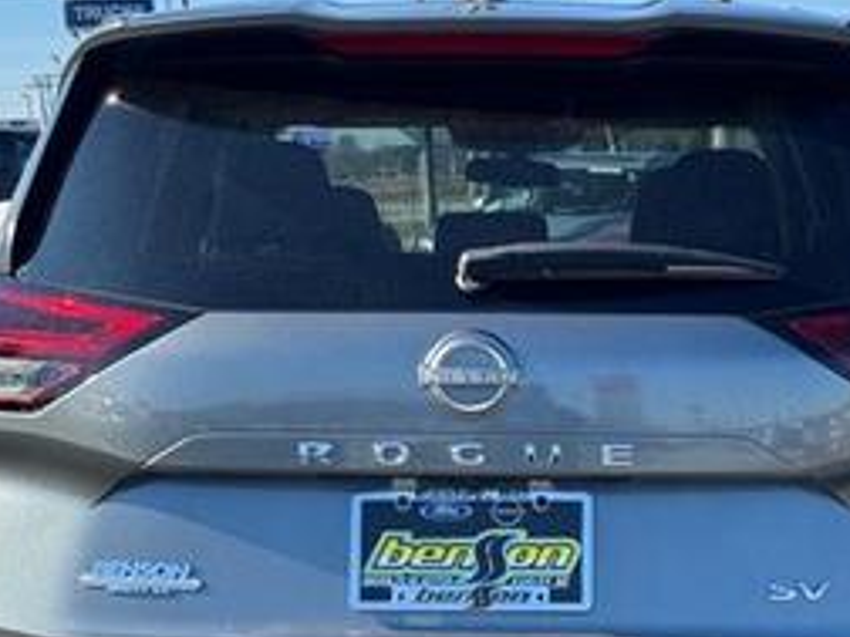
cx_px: 492
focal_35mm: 96
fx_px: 2357
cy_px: 512
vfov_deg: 15.3
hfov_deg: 20.4
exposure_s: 1/1366
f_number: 1.78
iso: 64
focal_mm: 6.76
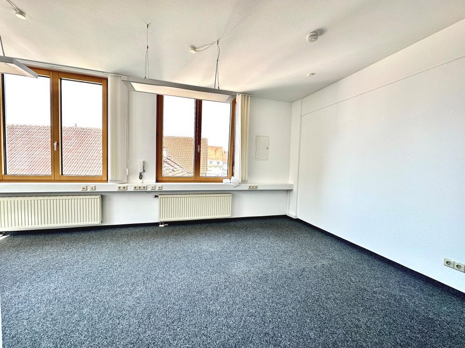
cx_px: 232
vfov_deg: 85.7
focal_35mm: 14
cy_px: 174
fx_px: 188
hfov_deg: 102.1
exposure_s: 1/113
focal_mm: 2.22
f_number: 2.2
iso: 40
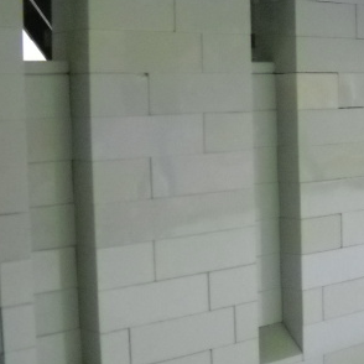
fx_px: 940
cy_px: 172
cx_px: 272
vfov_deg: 21.9
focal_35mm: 79
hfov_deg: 21.7
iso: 800
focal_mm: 6.72
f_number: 3.1
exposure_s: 1/6
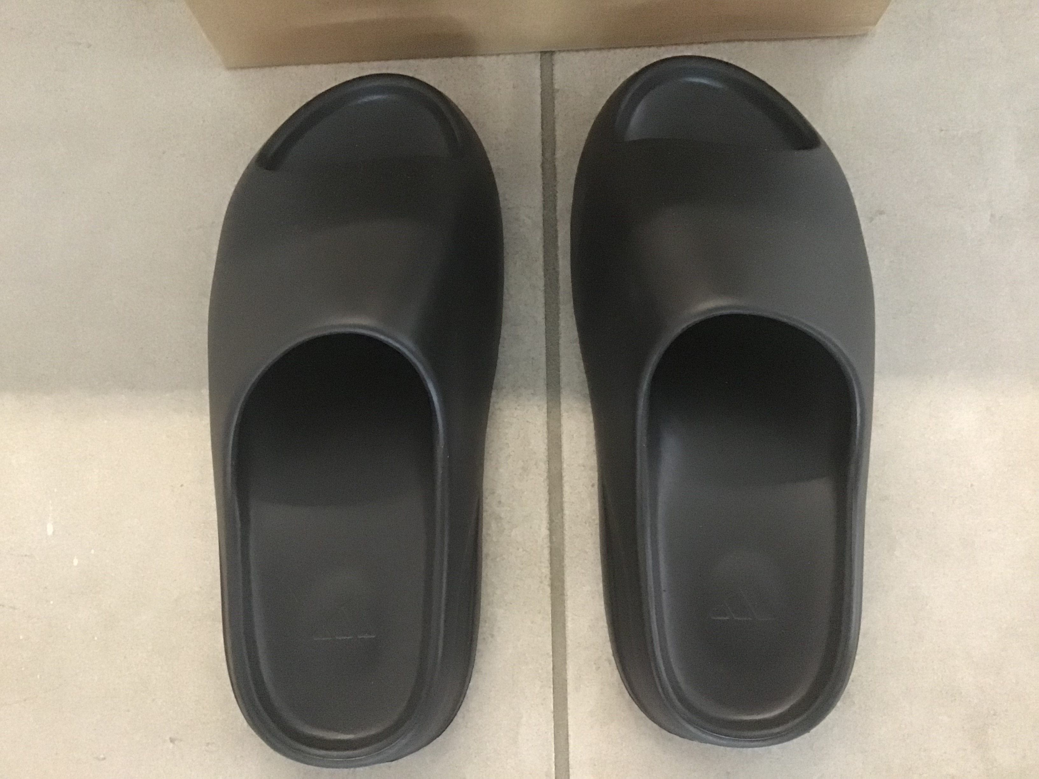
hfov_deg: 58.4
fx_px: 930
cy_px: 390
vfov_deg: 45.4
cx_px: 520
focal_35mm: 31
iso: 800
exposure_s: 1/17
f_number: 2.4
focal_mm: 3.3
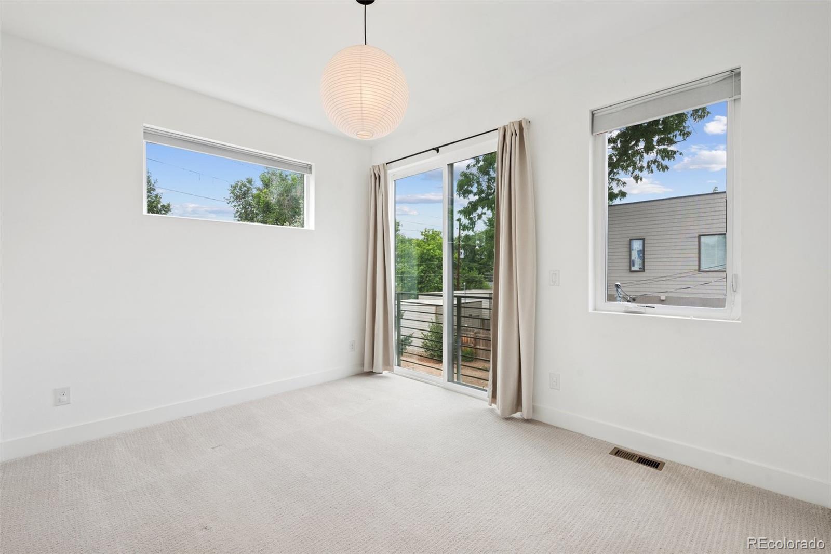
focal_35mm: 16
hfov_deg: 98.6
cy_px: 277
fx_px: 358
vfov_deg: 75.5
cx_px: 416
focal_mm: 15.5
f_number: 9
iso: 100
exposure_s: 1/25
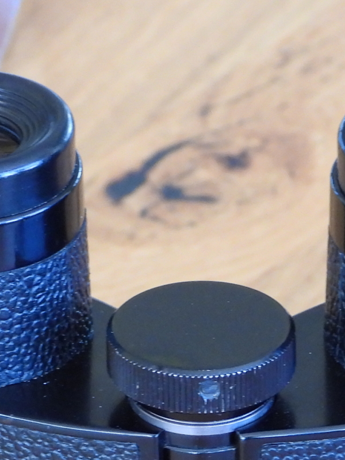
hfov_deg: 2.2
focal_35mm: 688
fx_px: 9143
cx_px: 193
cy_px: 473
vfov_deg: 2.9
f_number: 4.5
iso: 400
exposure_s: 1/25
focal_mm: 38.6
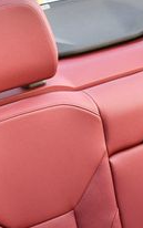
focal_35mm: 114
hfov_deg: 11.4
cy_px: 164
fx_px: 710
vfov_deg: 18.2
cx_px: 153
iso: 400
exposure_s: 1/250
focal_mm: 18
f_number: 4.5
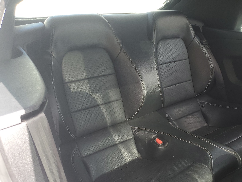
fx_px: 238
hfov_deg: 53.3
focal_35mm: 34
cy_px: 117
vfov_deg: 41.4
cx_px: 152
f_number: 1.5
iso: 50
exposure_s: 1/179
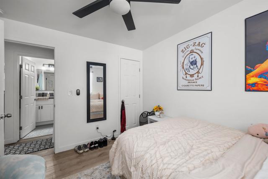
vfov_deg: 81.2
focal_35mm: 14
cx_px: 134
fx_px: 104
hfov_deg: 104.2
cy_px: 90
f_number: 8
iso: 100
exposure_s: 1/1.25
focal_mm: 14
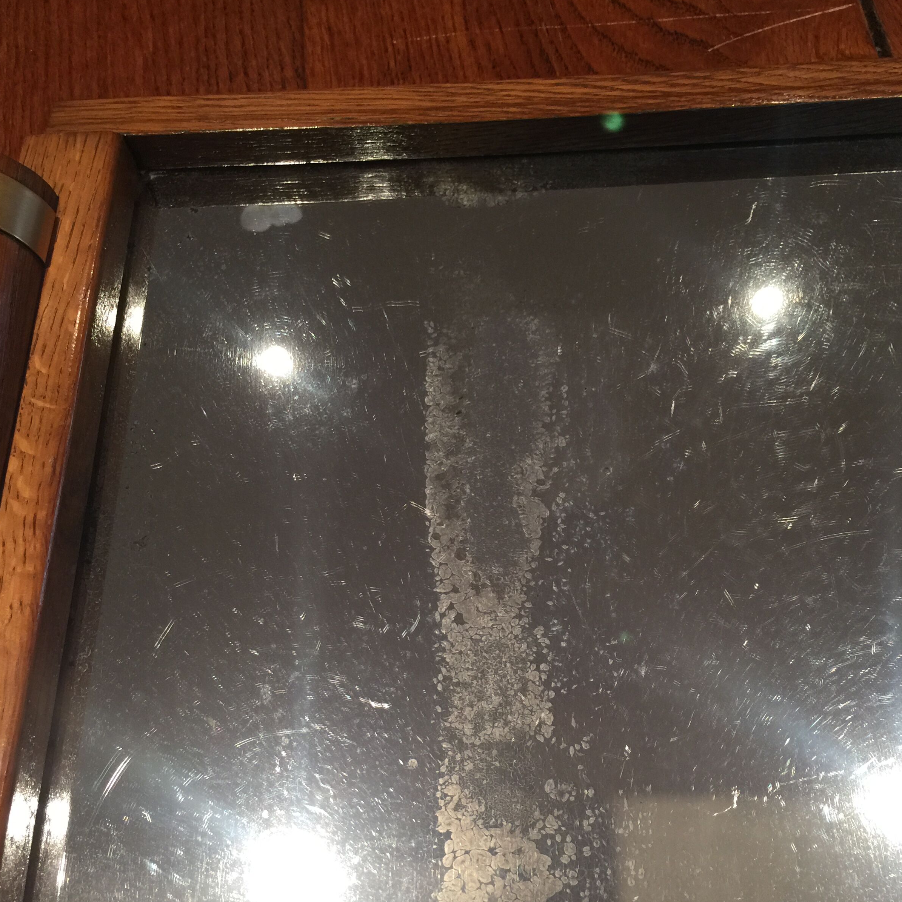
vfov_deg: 47.0
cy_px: 533
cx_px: 457
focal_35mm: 35
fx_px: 1032
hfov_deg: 47.2
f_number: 2.2
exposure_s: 1/33
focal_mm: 4.15
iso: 64
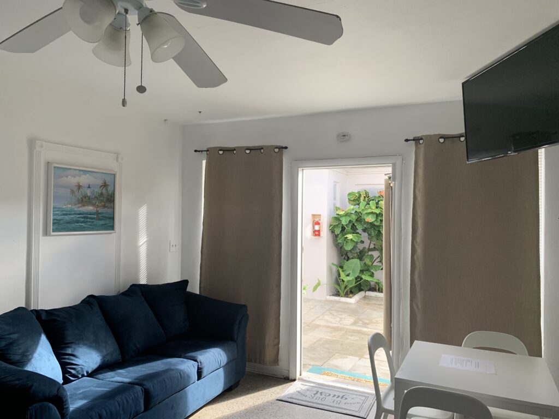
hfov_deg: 67.3
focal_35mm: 26
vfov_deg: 53.1
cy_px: 210
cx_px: 280
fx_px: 420
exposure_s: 1/121
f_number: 1.8
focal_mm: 4.25
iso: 50
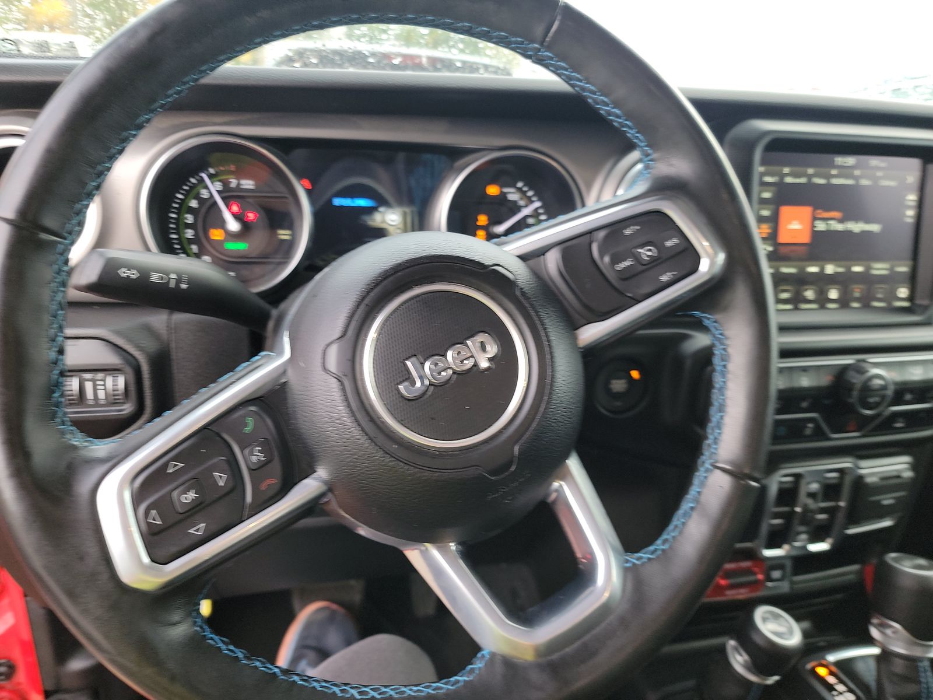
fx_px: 647
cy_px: 350
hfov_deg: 71.6
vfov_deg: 56.8
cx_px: 466
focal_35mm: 24
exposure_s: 1/59
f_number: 1.8
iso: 223
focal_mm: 6.7
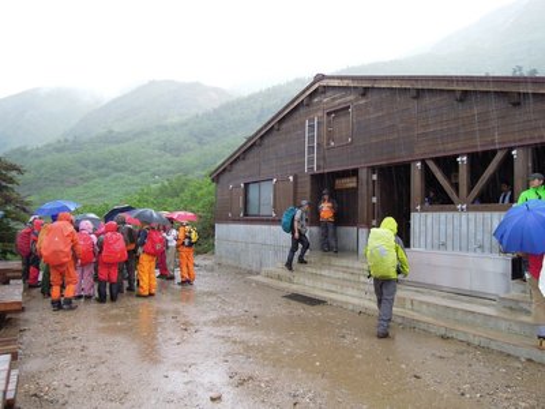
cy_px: 204
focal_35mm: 24
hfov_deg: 71.6
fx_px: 378
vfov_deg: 56.8
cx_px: 272
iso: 160
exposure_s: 1/100
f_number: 2.8
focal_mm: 4.3
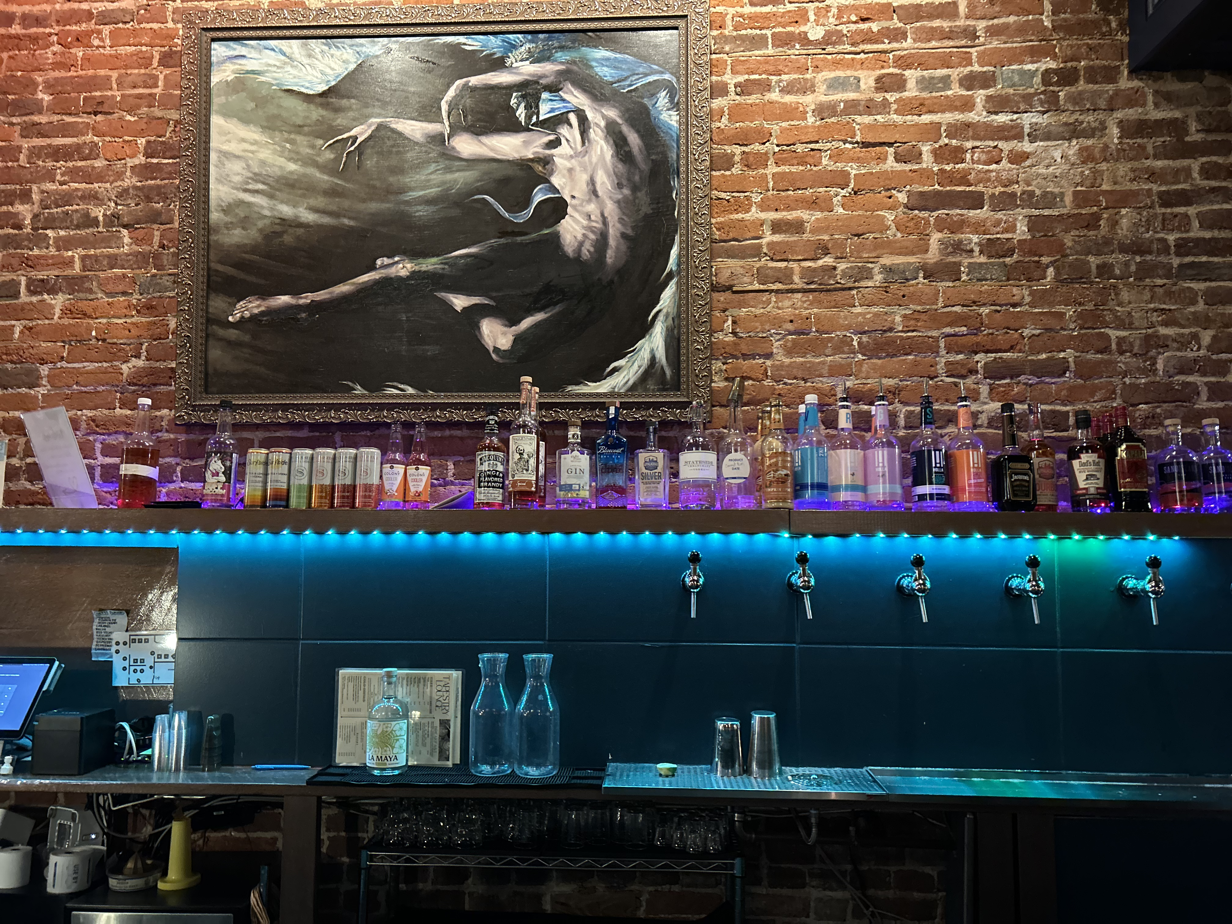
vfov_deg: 53.1
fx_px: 925
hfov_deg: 67.3
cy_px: 462
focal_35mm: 26
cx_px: 616
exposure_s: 1/30
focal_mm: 5.7
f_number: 1.5
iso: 640
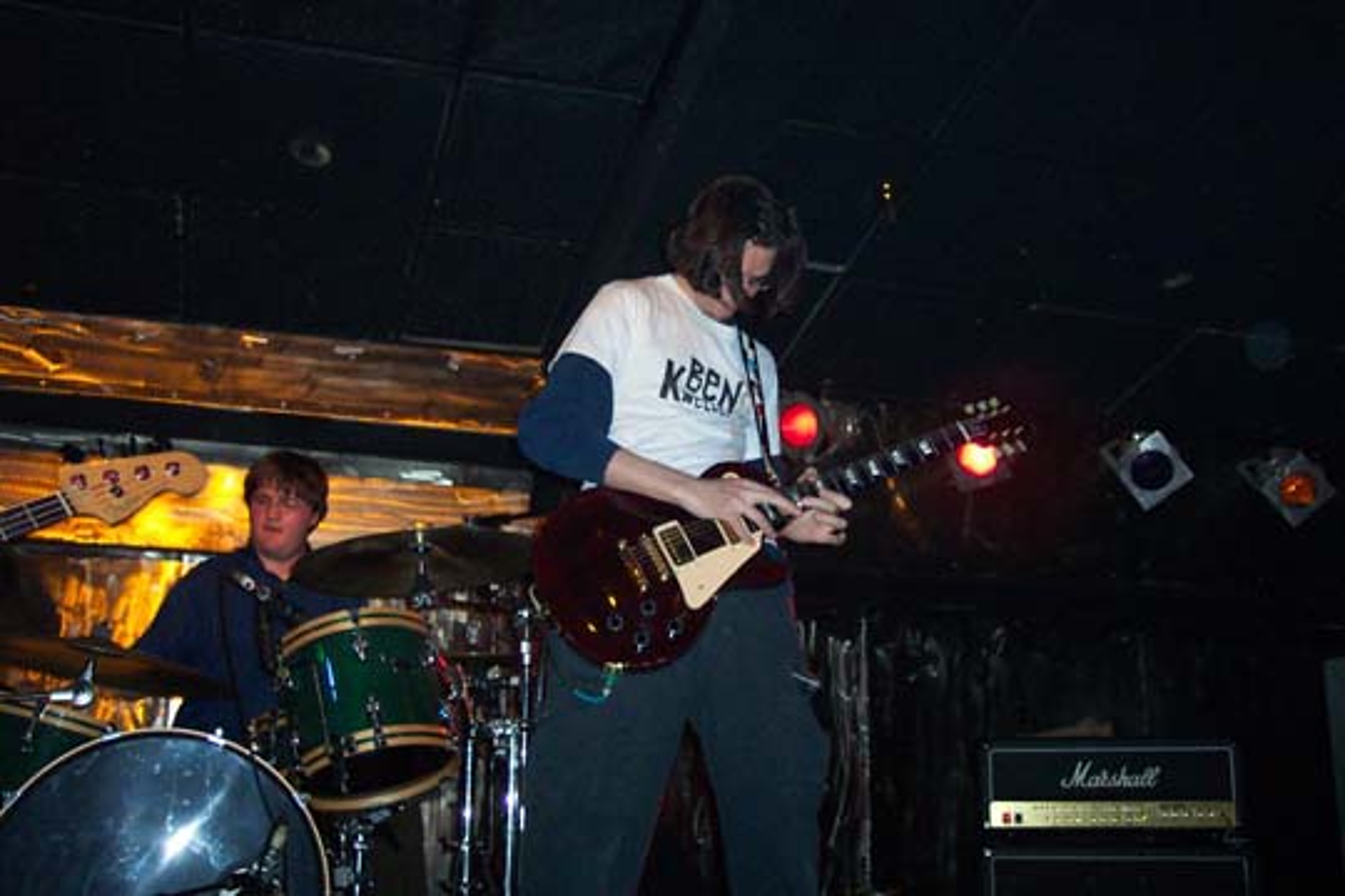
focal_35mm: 38
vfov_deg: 35.1
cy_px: 448
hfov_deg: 50.7
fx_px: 1420
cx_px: 672
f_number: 2.8
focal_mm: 8
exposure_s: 1/30
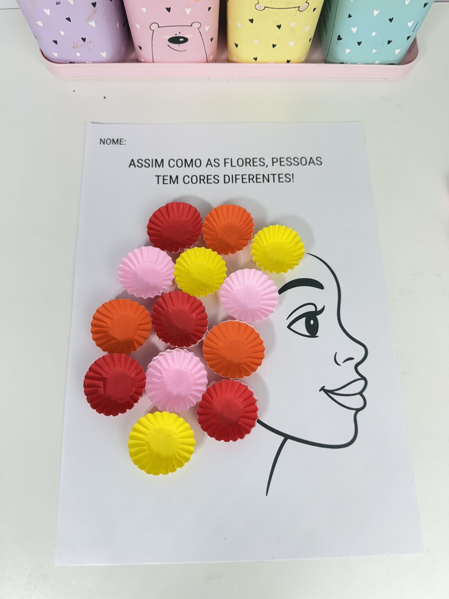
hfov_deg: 56.8
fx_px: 415
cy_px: 300
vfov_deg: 71.6
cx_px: 224
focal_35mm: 24
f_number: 1.78
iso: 80
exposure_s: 1/370
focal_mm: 6.76
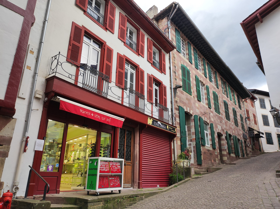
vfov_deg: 54.8
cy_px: 104
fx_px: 202
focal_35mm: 25
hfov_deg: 69.4
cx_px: 140
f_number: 1.79
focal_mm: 4.7
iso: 50
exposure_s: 1/172
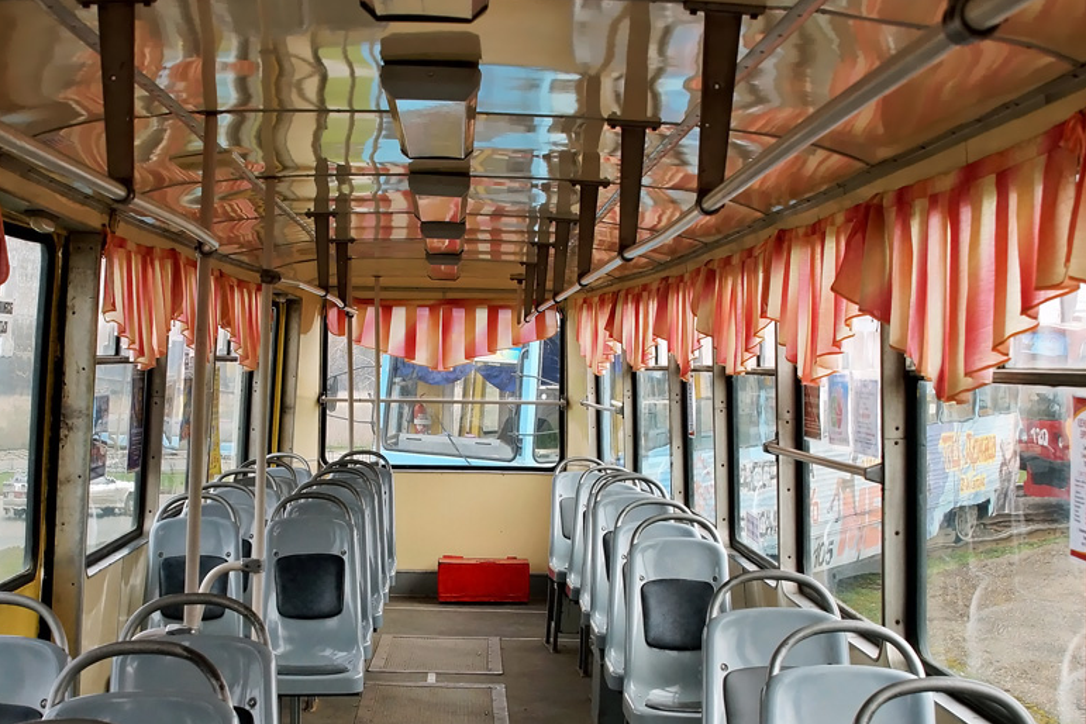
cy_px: 558
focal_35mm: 56
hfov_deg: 35.5
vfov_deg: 23.9
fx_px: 1689
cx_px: 442
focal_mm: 24
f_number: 7.1
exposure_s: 1/400
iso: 400
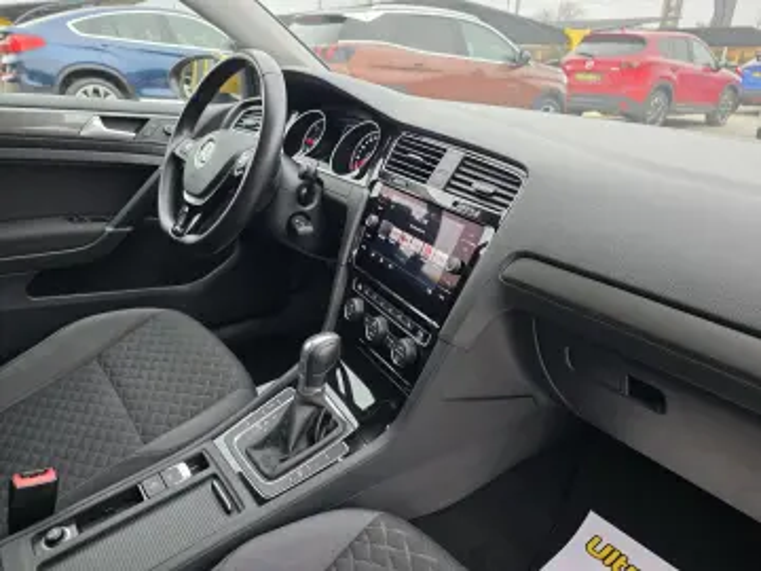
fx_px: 506
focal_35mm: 23
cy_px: 286
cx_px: 380
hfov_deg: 73.9
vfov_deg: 58.9
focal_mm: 6.25
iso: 200
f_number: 1.7
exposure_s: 1/100
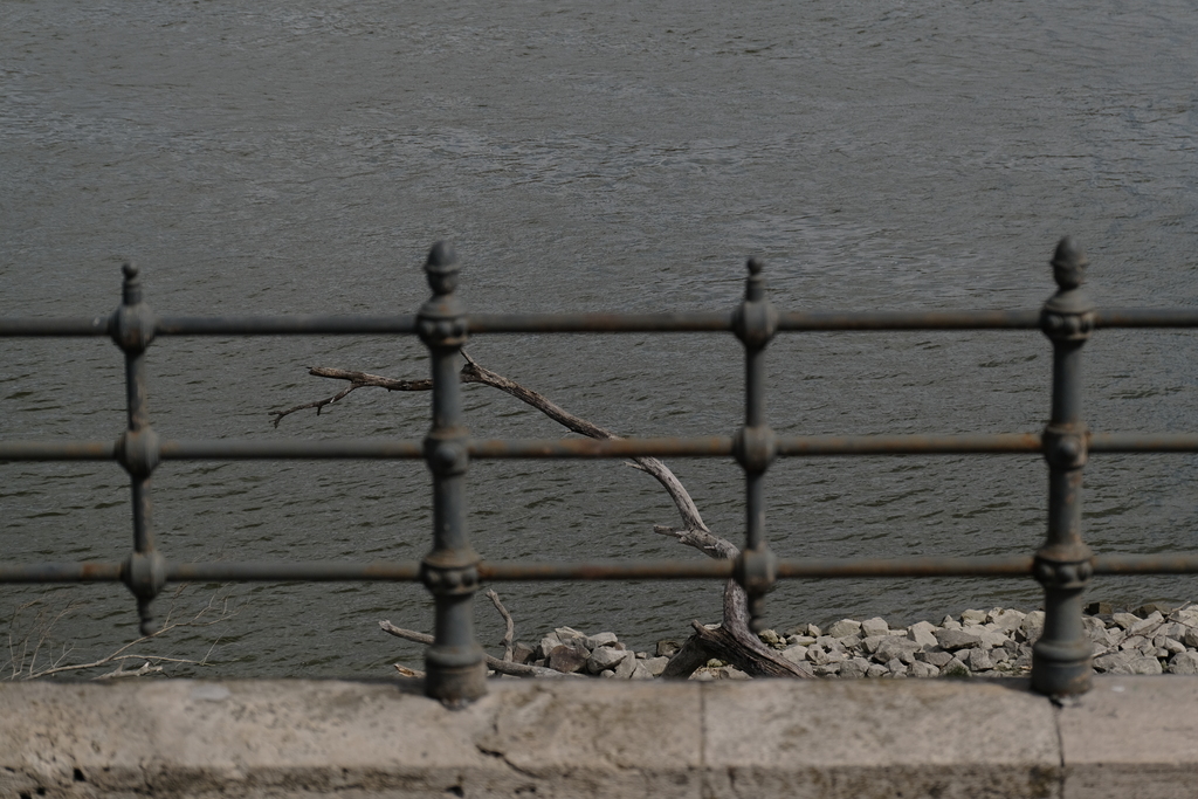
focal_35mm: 105
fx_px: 3494
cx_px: 599
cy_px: 400
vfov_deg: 13.0
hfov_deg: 19.5
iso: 320
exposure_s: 1/4700
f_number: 4
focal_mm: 70
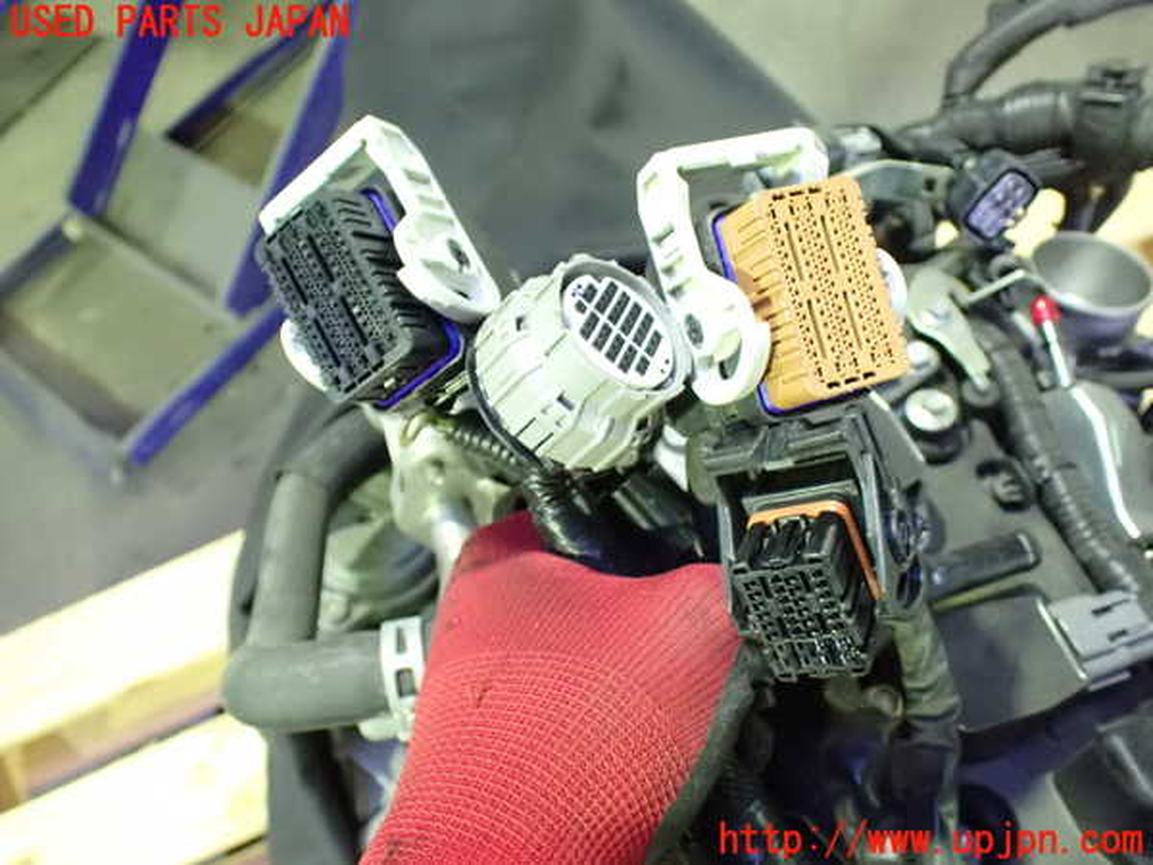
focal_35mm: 30
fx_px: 999
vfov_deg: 46.8
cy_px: 432
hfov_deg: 60.0
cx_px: 576
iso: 1600
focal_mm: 5.4
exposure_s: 1/30
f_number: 2.3
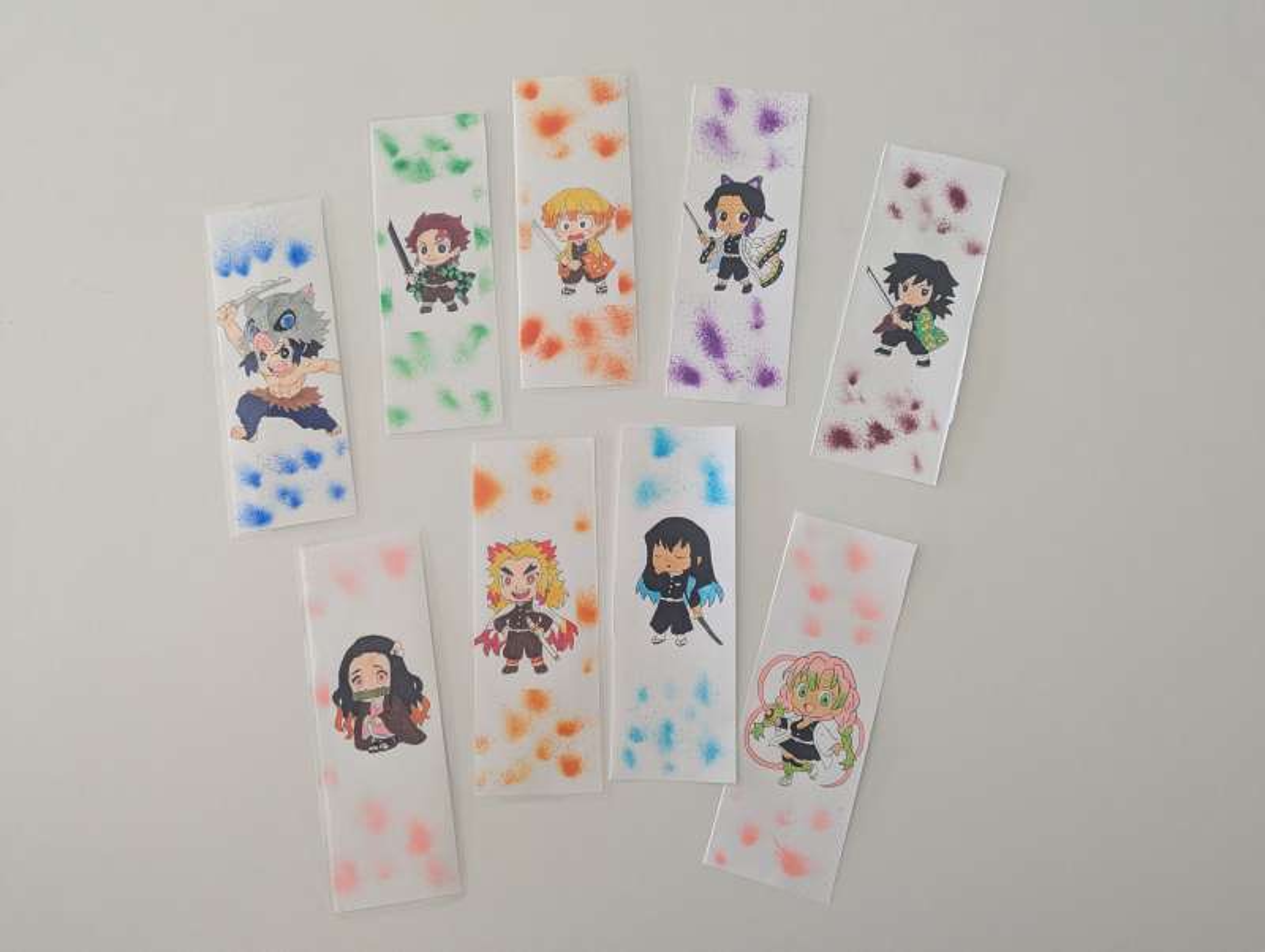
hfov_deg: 71.5
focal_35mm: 24
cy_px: 476
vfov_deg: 56.9
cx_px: 632
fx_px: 878
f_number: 1.85
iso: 373
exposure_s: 1/66.8
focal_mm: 6.81
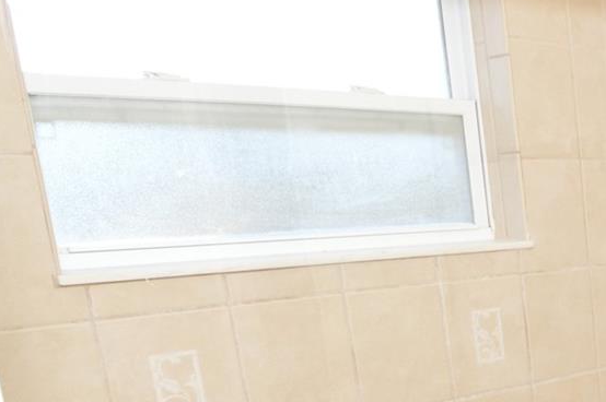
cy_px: 423
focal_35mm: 52
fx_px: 874
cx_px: 802
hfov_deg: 29.9
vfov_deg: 24.5
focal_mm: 12
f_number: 9
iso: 800
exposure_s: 1/80
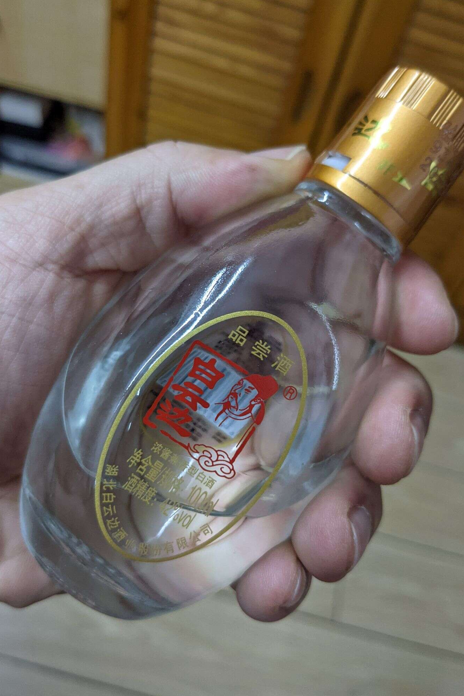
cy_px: 348
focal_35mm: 29
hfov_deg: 44.9
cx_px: 218
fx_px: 561
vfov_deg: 63.7
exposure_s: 1/56
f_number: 1.73
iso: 298
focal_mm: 4.38
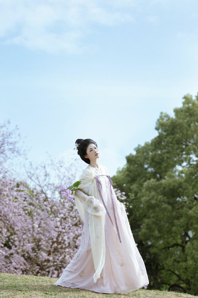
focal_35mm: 70
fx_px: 577
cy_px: 149
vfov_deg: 28.8
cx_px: 99
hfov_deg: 19.5
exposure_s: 1/640
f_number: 2.8
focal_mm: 70
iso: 100
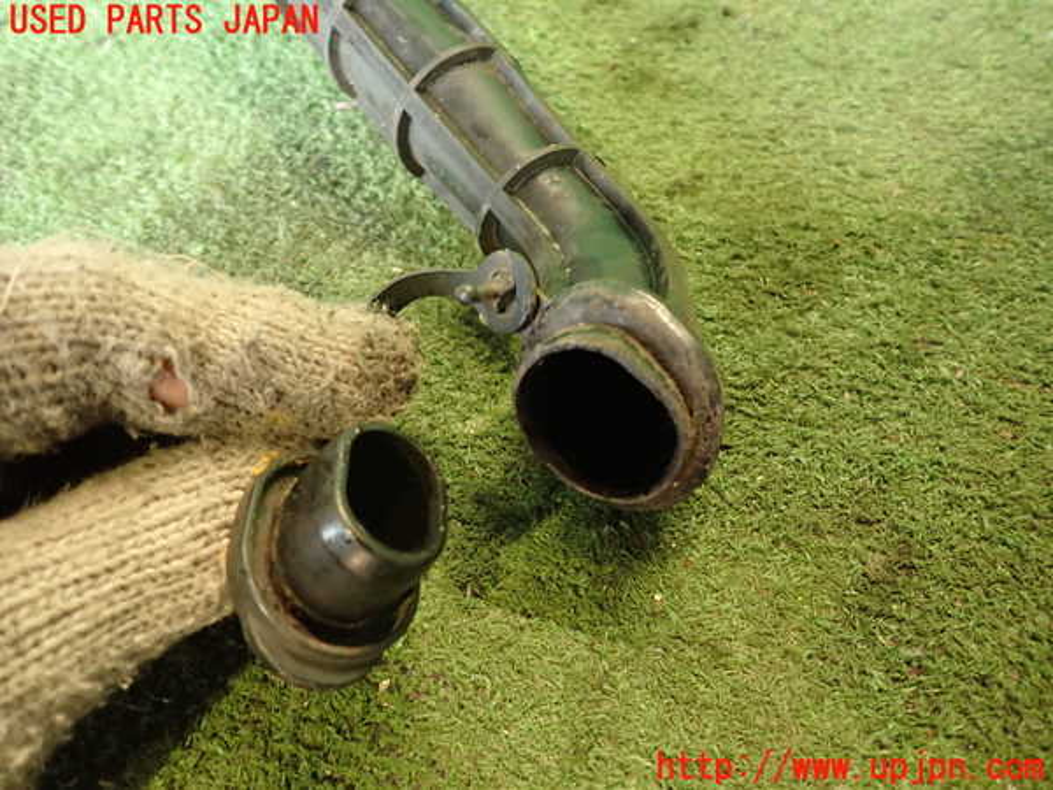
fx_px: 760
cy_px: 395
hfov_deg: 69.4
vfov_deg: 54.9
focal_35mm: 25
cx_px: 526
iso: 500
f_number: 2
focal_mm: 4.5
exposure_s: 1/30
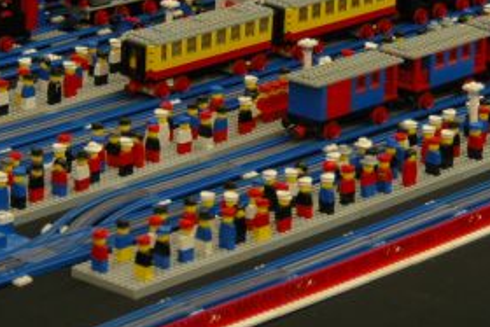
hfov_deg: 10.9
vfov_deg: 7.3
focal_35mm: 188
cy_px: 41
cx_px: 285
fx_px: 2560
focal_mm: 44
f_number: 4
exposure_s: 1/5
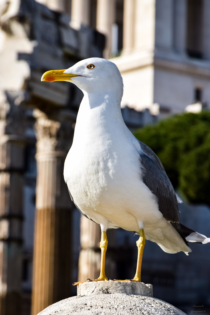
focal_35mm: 168
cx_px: 105
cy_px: 158
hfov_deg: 8.2
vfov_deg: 12.2
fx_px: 1471
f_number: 11
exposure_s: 1/200
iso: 100
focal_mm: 112
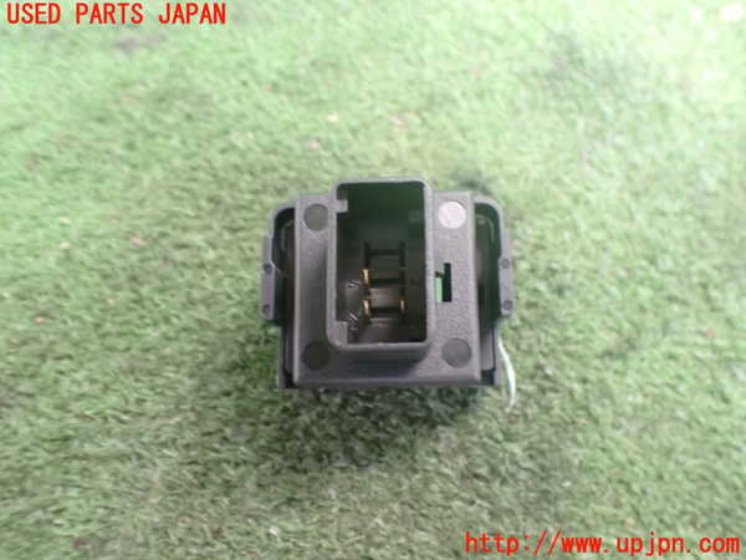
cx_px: 373
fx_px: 647
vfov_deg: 46.8
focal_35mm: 30
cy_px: 280
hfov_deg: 60.0
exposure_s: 1/30
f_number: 2.3
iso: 1250
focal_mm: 5.4
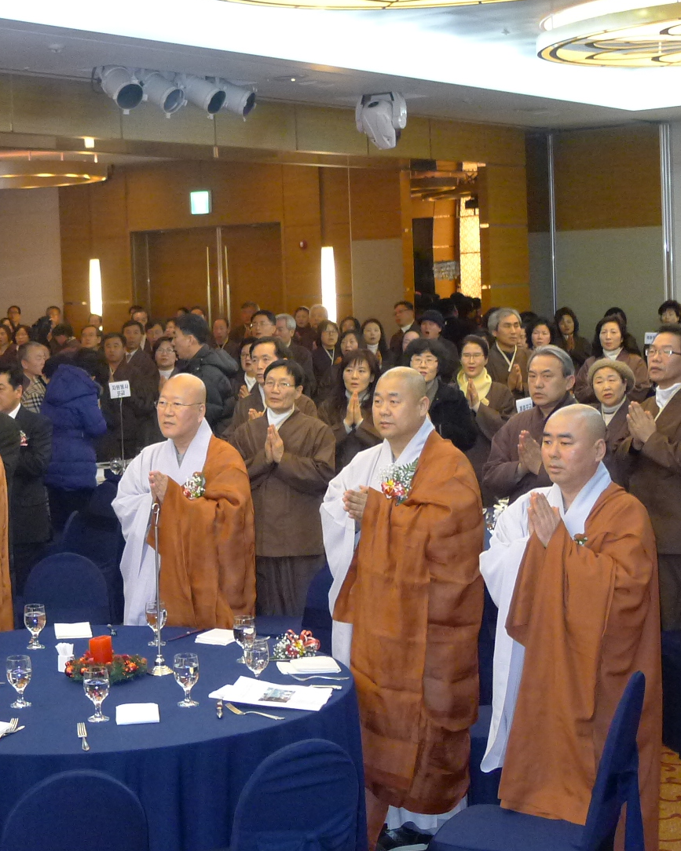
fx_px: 1562
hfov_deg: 23.9
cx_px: 68
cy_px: 355
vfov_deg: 30.4
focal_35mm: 62
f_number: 2.3
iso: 640
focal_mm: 7.5
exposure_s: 1/60
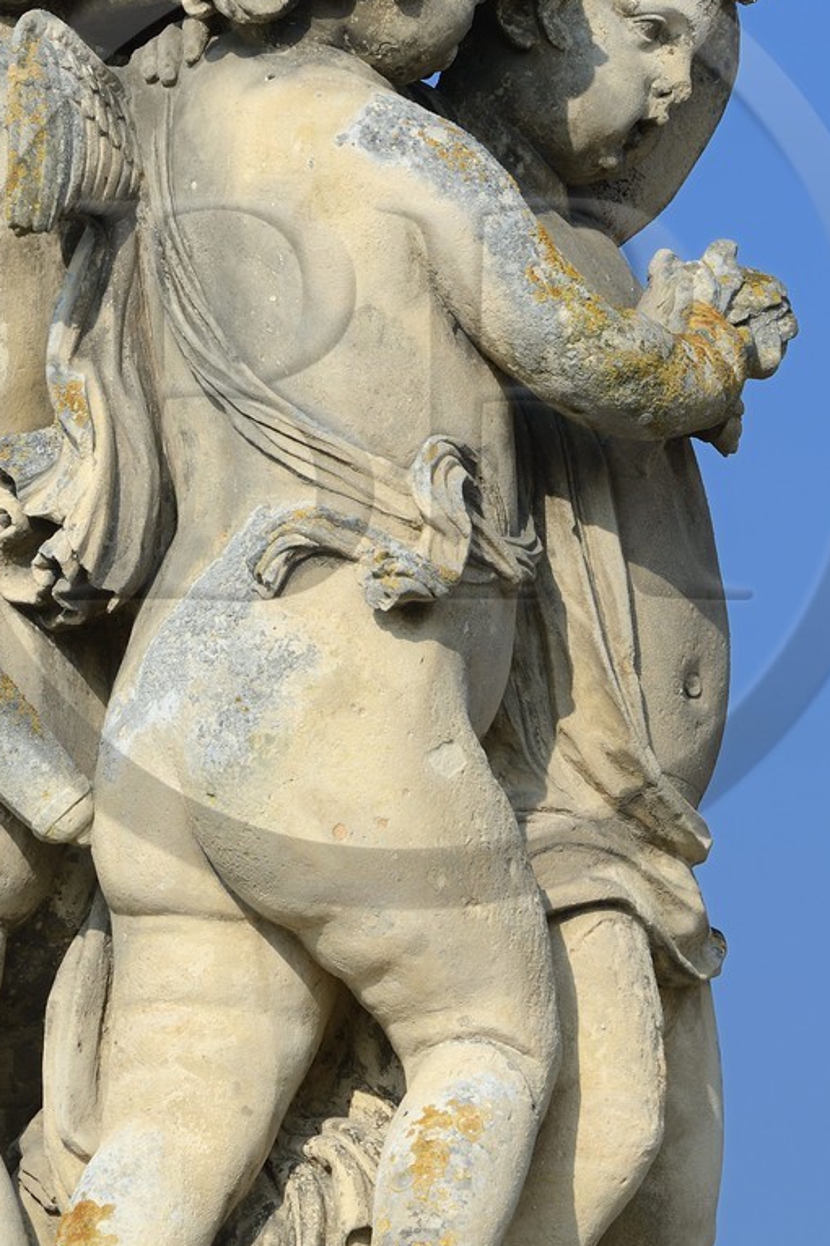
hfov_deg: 3.3
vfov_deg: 4.9
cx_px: 400
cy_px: 402
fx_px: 14468
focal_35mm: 418
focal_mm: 200
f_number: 7.1
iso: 100
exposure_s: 1/400
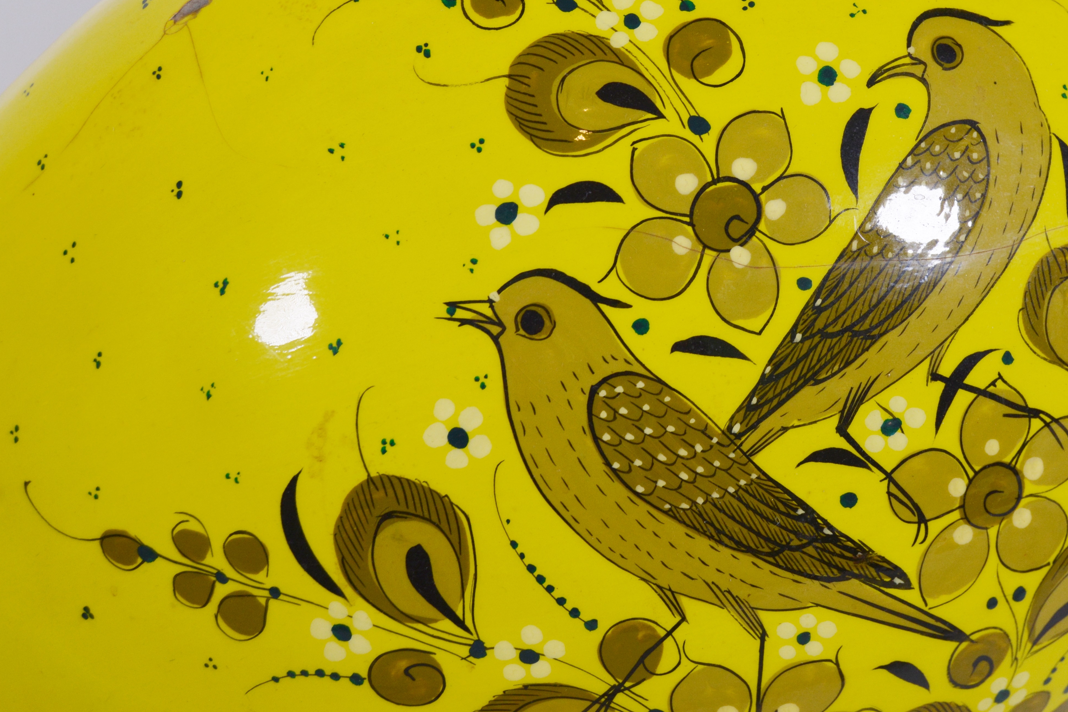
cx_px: 740
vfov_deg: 16.8
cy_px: 199
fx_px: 2396
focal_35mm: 81
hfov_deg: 25.0
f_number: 5.6
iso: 400
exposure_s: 1/125
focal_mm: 35
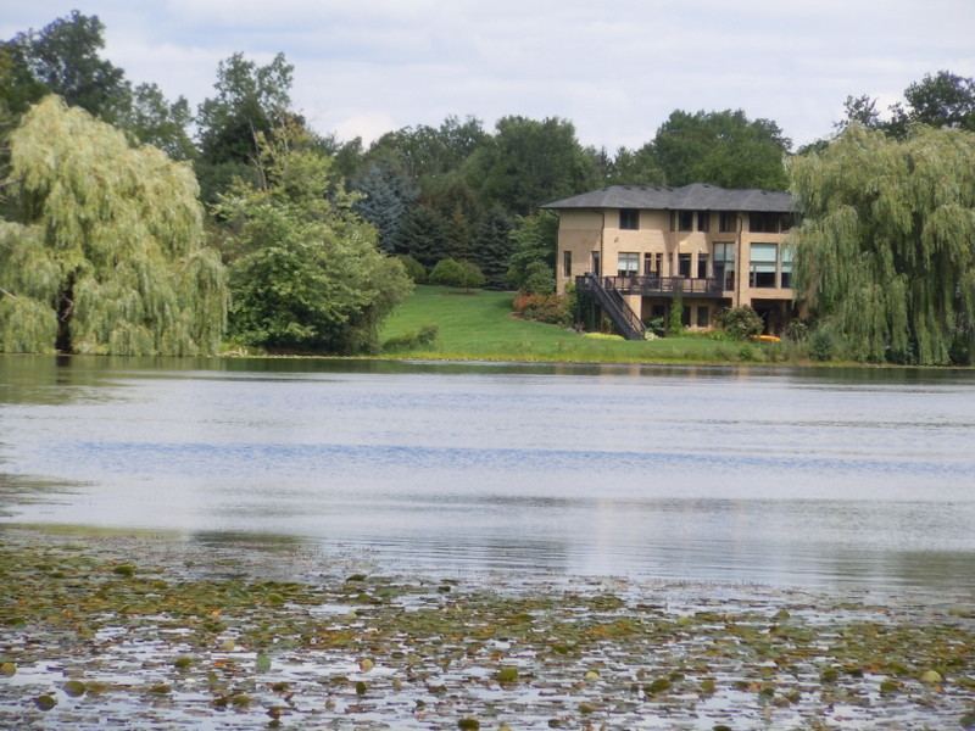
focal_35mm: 196
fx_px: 5521
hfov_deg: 10.1
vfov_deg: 7.6
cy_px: 366
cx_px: 488
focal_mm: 35
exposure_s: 1/320
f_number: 5.6
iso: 100
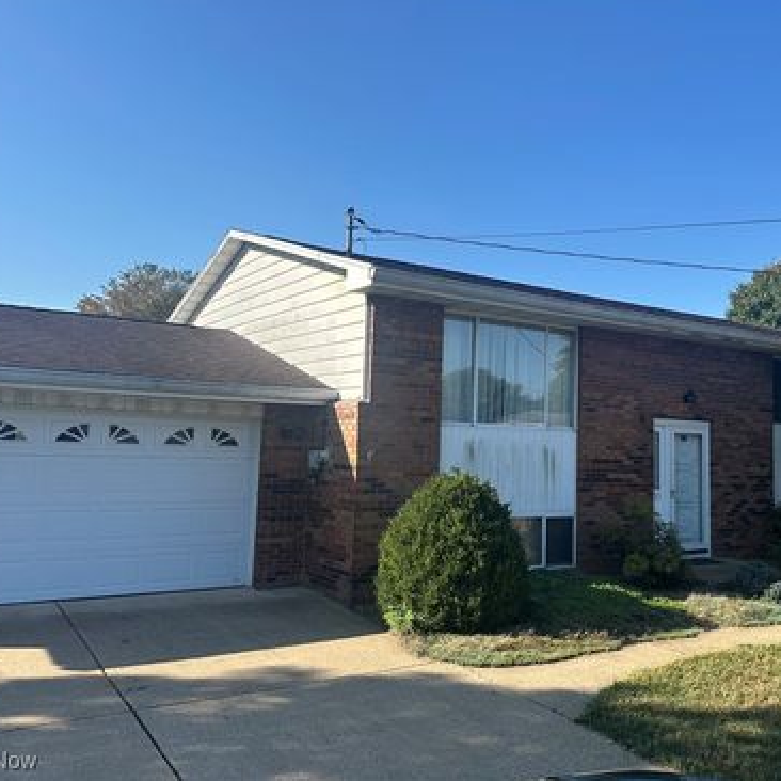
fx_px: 740
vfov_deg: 55.6
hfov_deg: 55.2
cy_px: 383
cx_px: 467
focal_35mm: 29
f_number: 1.78
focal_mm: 6.86
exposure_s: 1/2882
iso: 80
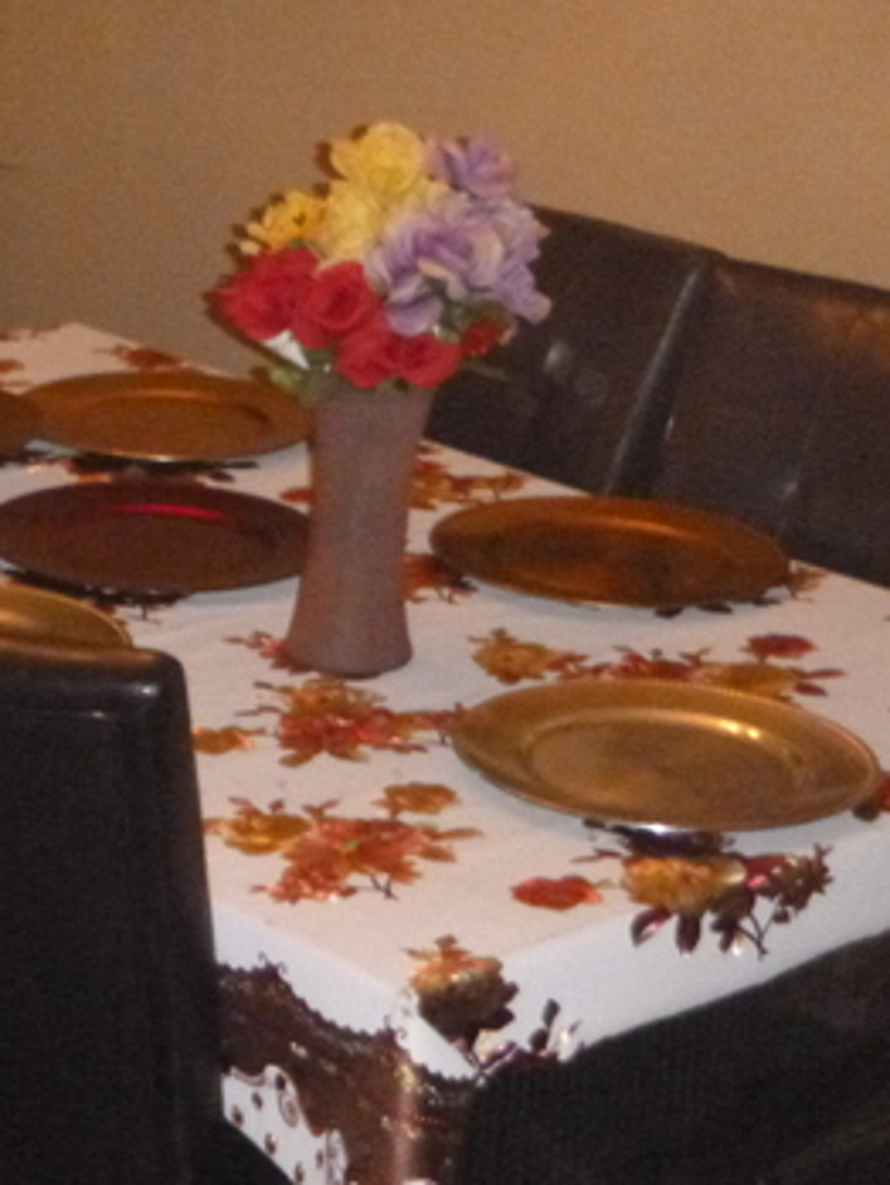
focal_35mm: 99
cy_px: 774
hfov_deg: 14.6
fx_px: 3392
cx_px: -119
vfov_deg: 19.8
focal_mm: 9.7
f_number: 5
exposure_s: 1/60
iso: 1250
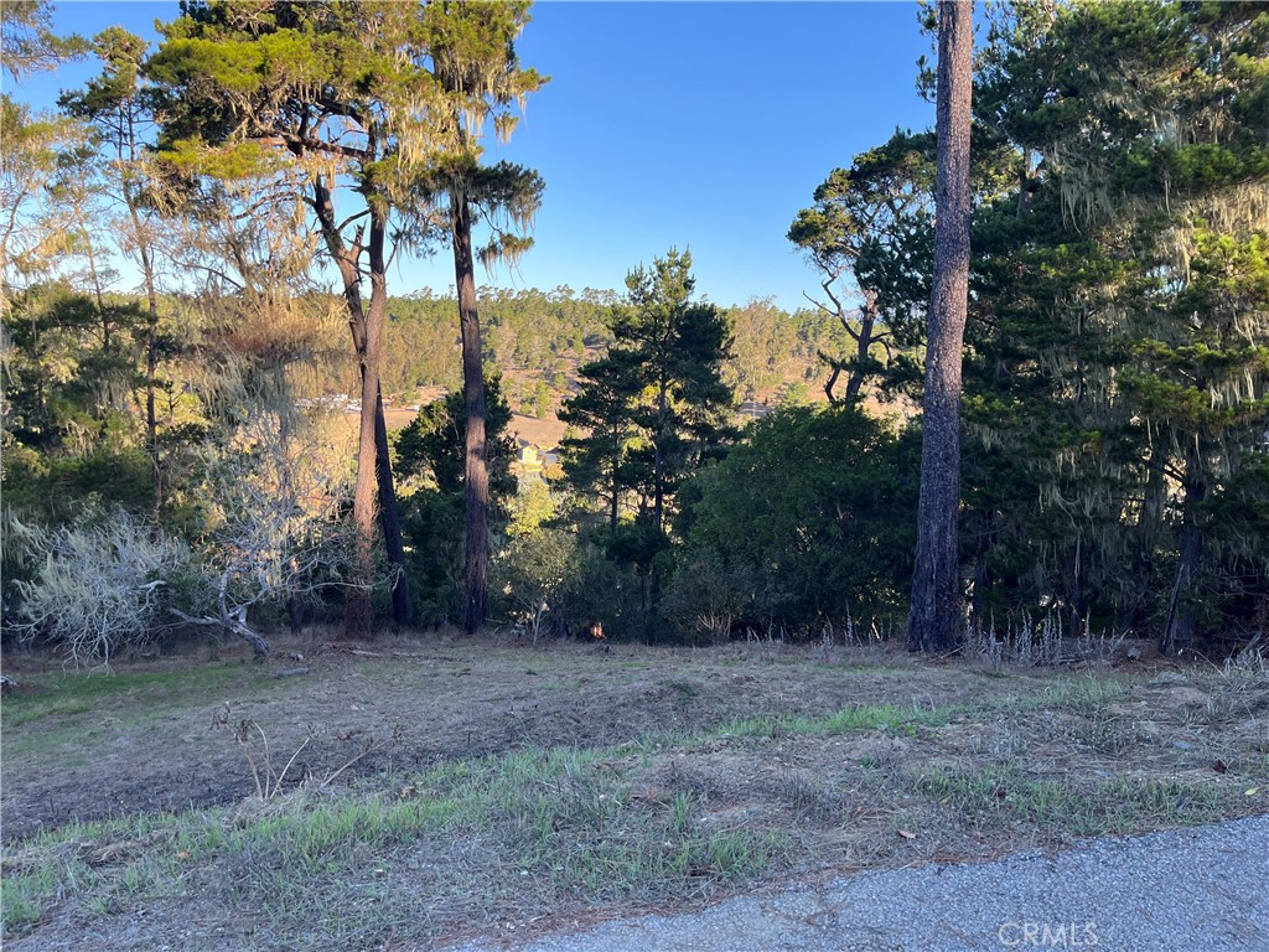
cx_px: 634
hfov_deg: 67.3
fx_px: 953
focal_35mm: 26
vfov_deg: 53.1
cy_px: 476
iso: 50
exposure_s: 1/602
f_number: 1.6
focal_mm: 5.1
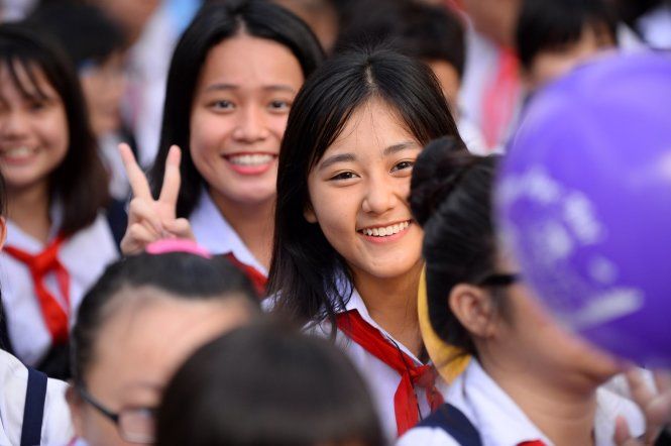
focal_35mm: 200
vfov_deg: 6.9
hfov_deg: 10.3
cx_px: 336
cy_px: 223
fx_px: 3724
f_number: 4
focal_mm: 200
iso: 800
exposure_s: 1/400
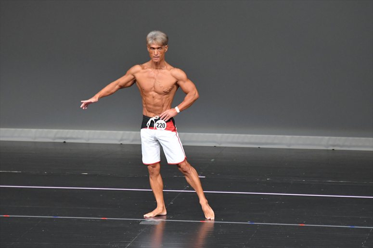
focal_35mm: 315
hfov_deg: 6.5
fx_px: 3262
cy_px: 124
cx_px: 186
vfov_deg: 4.4
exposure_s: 1/400
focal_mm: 210
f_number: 5.6
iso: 5000
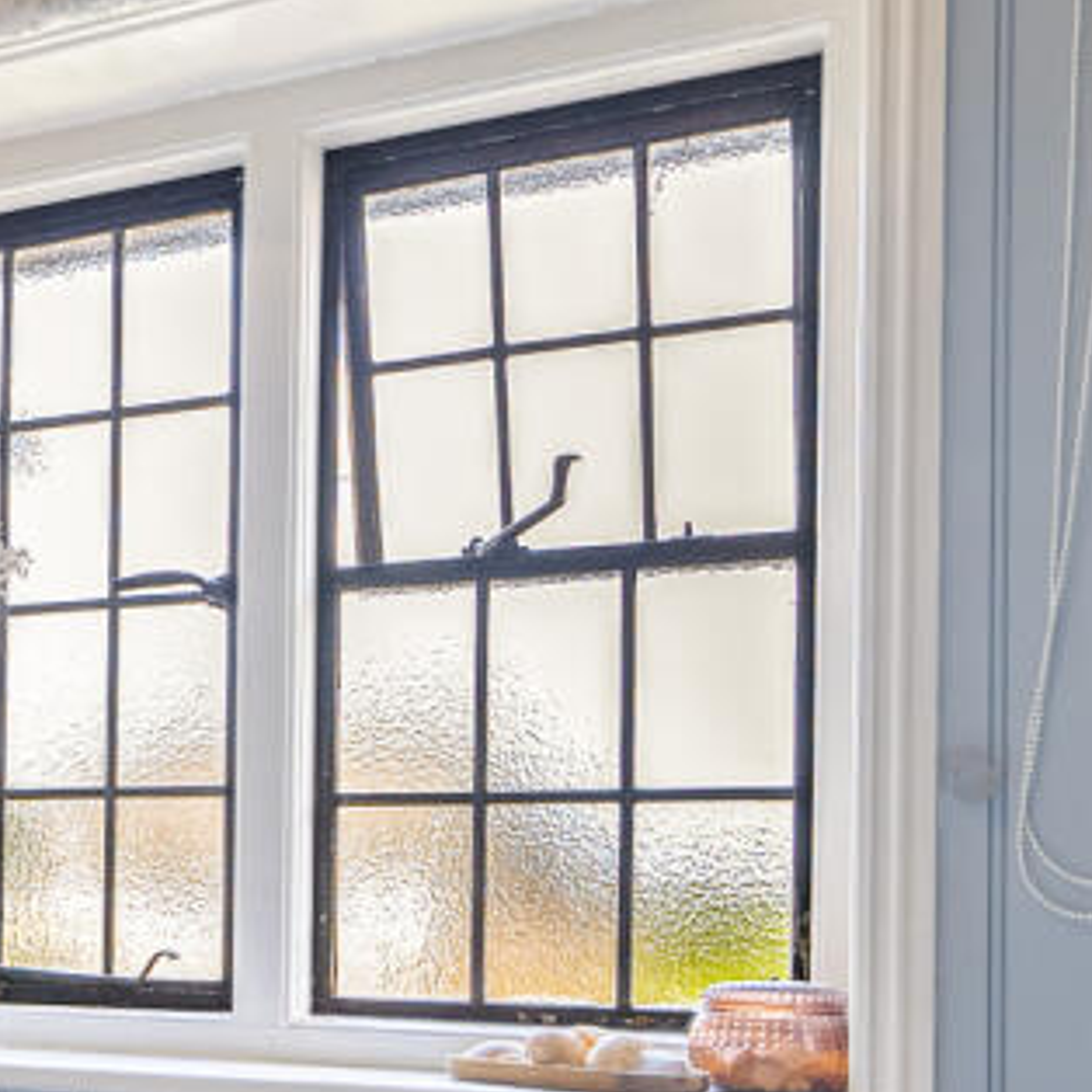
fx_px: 1785
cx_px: -42
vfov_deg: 32.5
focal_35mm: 50
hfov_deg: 31.1
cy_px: 962
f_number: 6.3
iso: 800
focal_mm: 18
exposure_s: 1/13
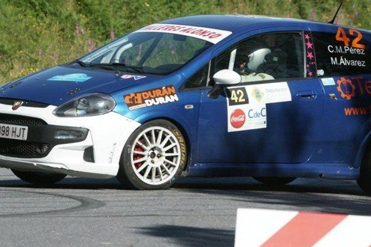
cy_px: 87
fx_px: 4731
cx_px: 170
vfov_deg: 3.0
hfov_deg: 4.5
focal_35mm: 459
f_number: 9
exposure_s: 1/1600
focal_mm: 280
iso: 800
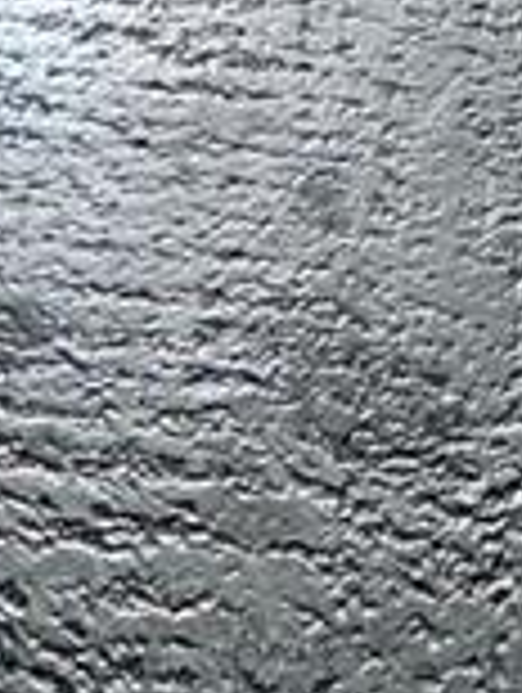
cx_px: 585
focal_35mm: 109
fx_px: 2186
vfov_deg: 15.2
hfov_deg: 13.3
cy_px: -612
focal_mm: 2.22
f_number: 2.2
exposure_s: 1/60
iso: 250
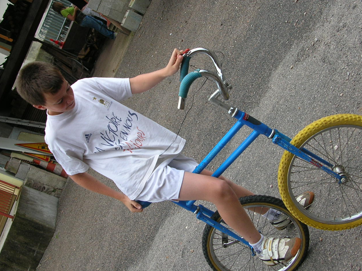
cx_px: 196
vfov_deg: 28.6
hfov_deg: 37.5
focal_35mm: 51
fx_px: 533
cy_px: 136
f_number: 3
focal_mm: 6.6
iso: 50
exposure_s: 1/80.5
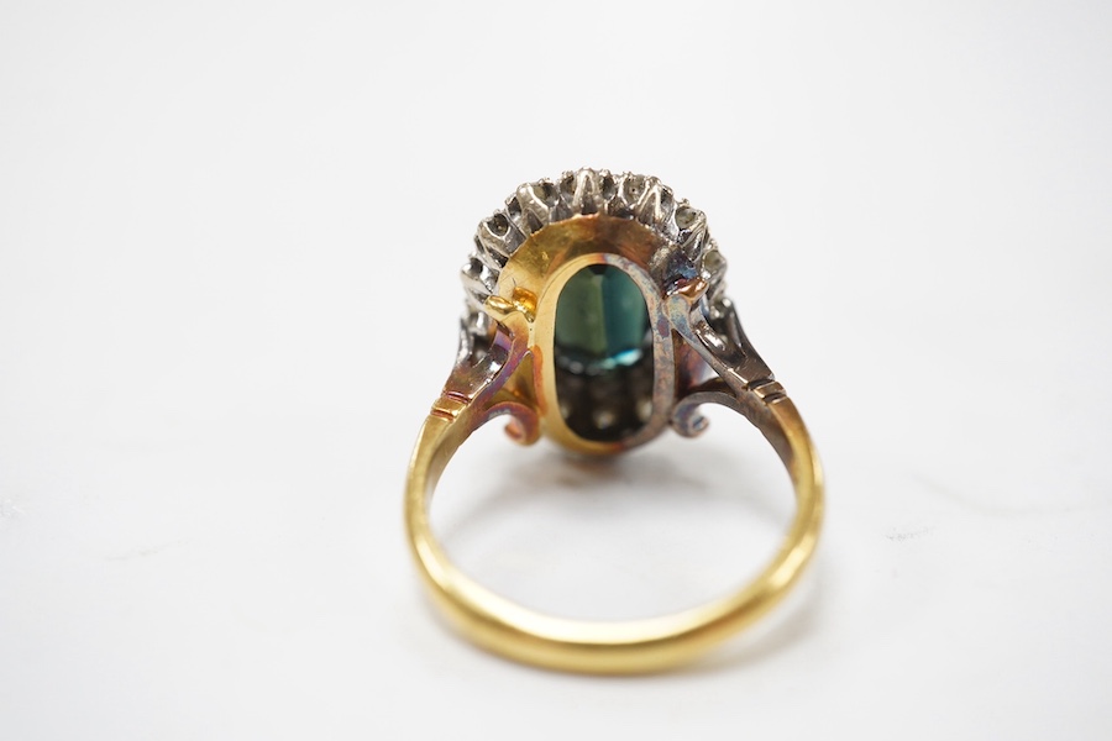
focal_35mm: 45
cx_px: 556
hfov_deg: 43.6
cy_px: 370
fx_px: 1390
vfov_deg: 29.9
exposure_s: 1/125
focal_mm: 30
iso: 1250
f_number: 9
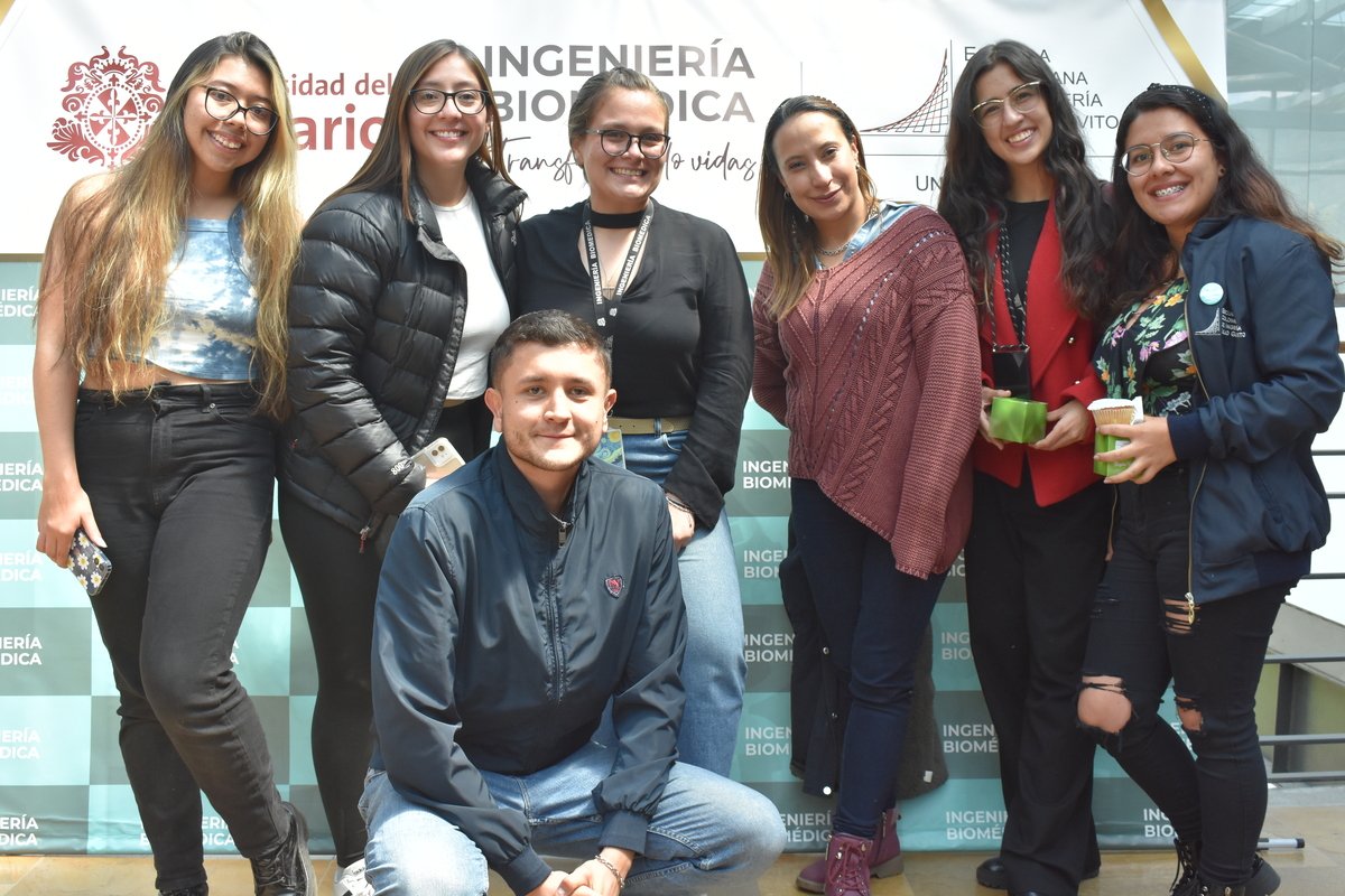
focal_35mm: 39
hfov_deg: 49.6
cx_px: 672
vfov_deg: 34.2
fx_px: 1457
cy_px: 448
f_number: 8
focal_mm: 26
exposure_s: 1/250
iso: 800
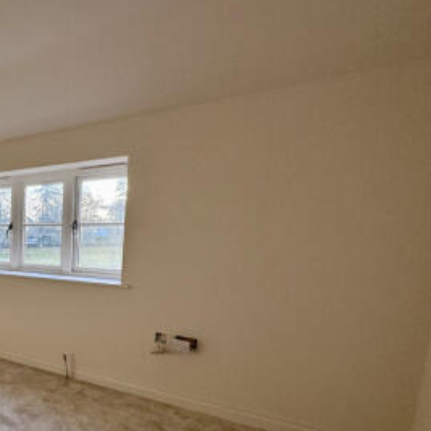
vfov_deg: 57.6
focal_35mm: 27
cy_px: 291
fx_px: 380
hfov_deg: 46.7
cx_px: -22
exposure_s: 1/99
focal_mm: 2.22
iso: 80
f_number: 2.2
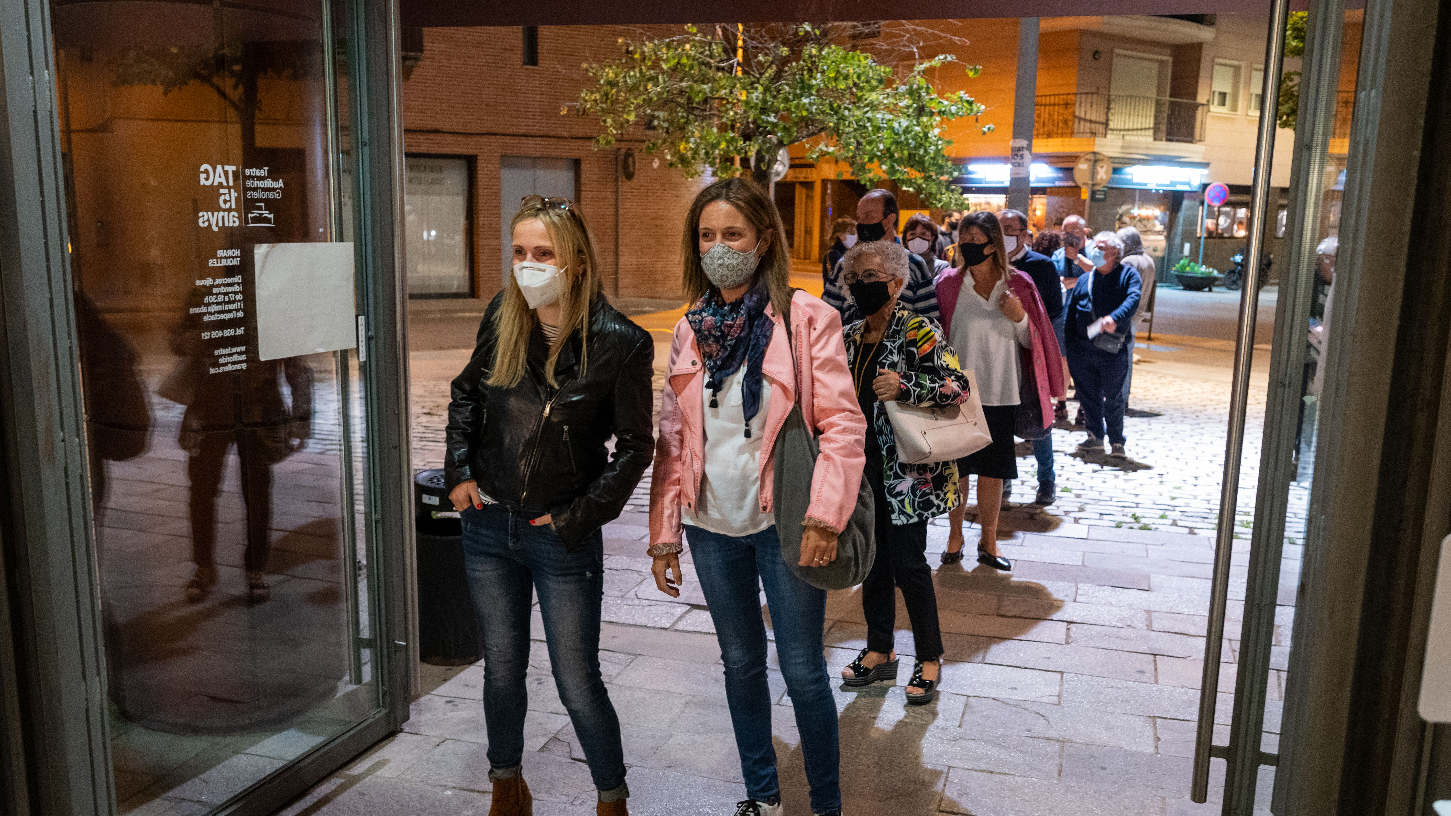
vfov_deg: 36.6
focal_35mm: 32
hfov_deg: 61.0
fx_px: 1231
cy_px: 468
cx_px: 726
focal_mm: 30
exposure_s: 1/50
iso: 6400
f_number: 4
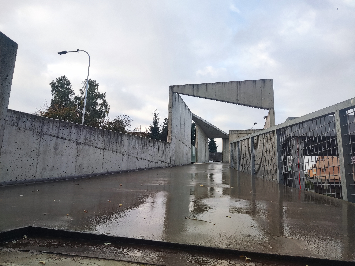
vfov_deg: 54.9
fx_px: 256
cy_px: 133
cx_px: 178
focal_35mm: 25
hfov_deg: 69.4
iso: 50
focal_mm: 4.71
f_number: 1.79
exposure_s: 1/145
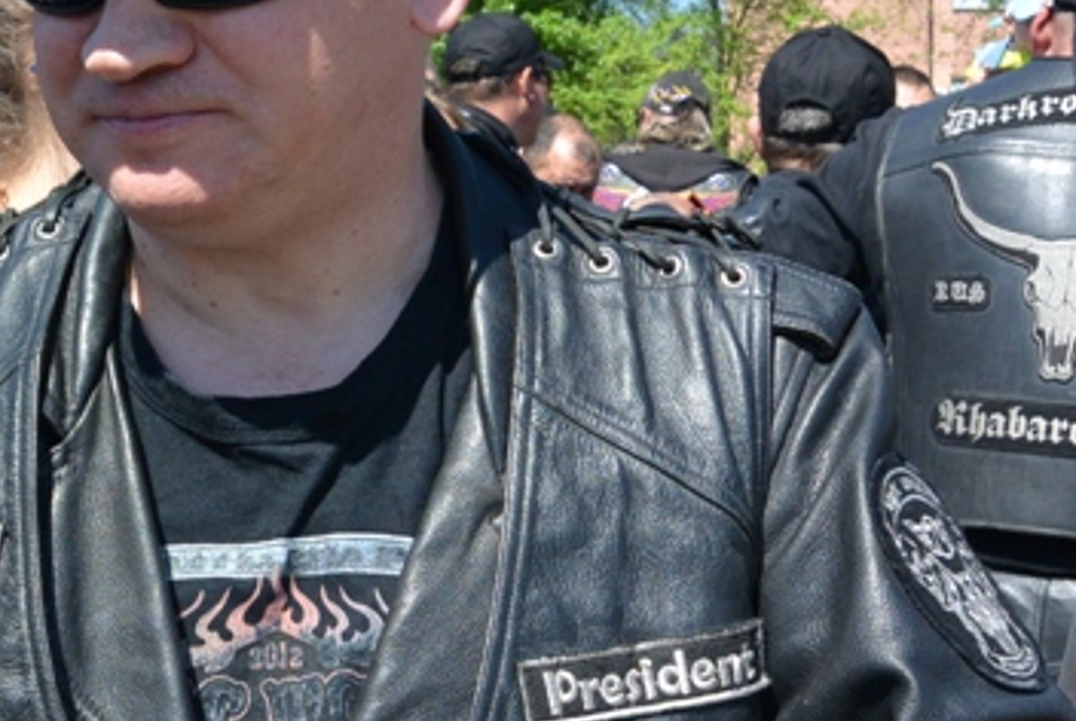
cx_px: 104
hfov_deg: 29.2
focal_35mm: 66
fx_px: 1976
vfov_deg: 20.7
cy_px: 290
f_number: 3.5
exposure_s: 1/500
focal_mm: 11
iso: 125
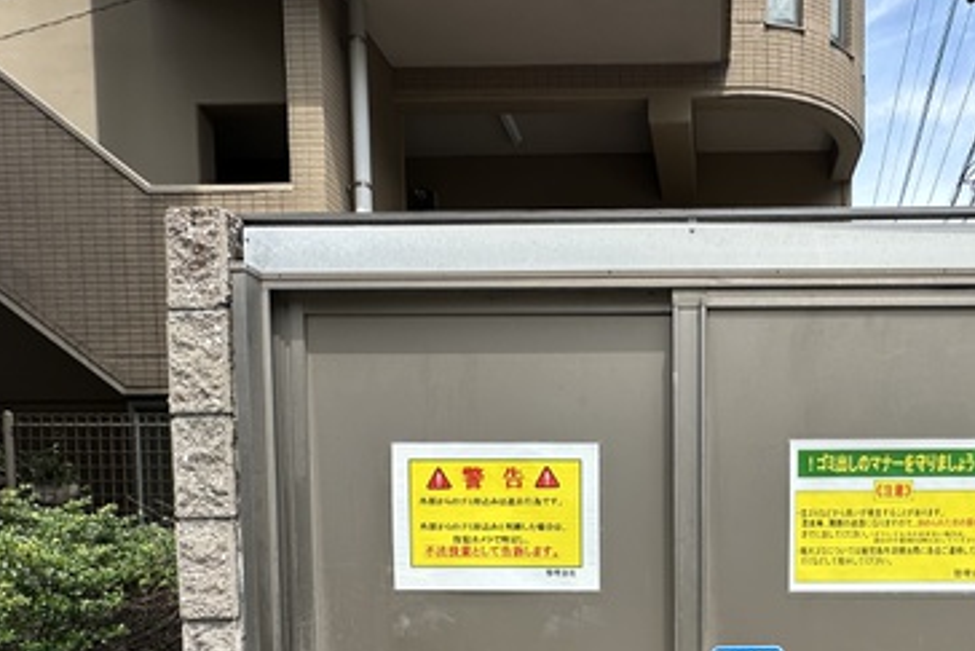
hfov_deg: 62.6
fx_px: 759
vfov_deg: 42.7
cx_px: 699
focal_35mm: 28
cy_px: 583
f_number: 2.2
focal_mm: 2.22
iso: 40
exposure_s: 1/606
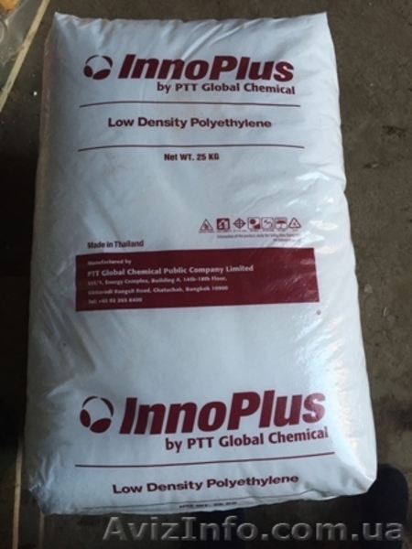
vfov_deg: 61.7
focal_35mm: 29
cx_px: 206
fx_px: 460
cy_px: 274
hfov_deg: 48.2
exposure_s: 1/33
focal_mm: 4.15
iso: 64
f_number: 2.2
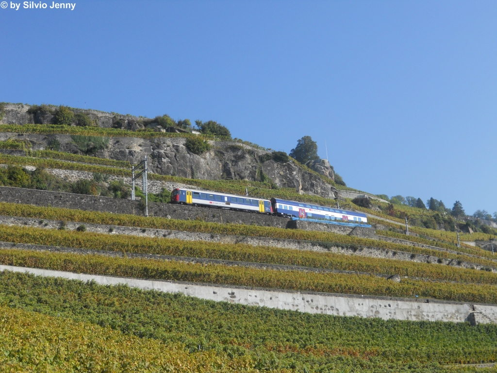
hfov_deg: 41.2
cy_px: 186
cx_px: 248
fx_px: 660
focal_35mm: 46
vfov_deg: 31.5
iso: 80
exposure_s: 1/800
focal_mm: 8.3
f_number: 3.4
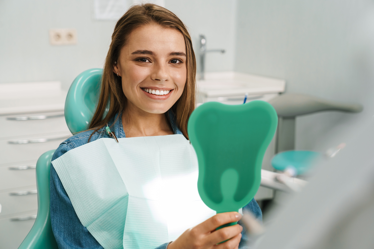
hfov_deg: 36.2
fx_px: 571
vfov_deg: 24.6
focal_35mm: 55
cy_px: 124
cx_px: 187
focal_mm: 55
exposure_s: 1/160
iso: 800
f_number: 4.5
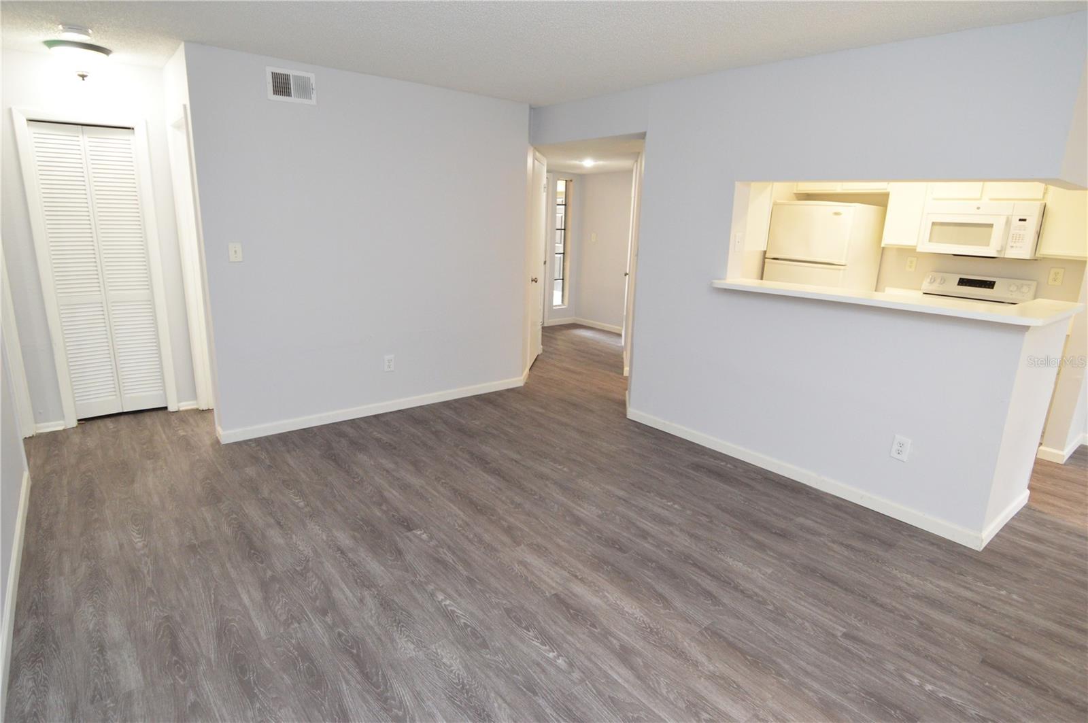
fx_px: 543
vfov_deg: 67.3
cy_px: 362
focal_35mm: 18
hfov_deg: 90.1
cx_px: 544
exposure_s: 1/60
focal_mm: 12
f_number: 4
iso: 1100
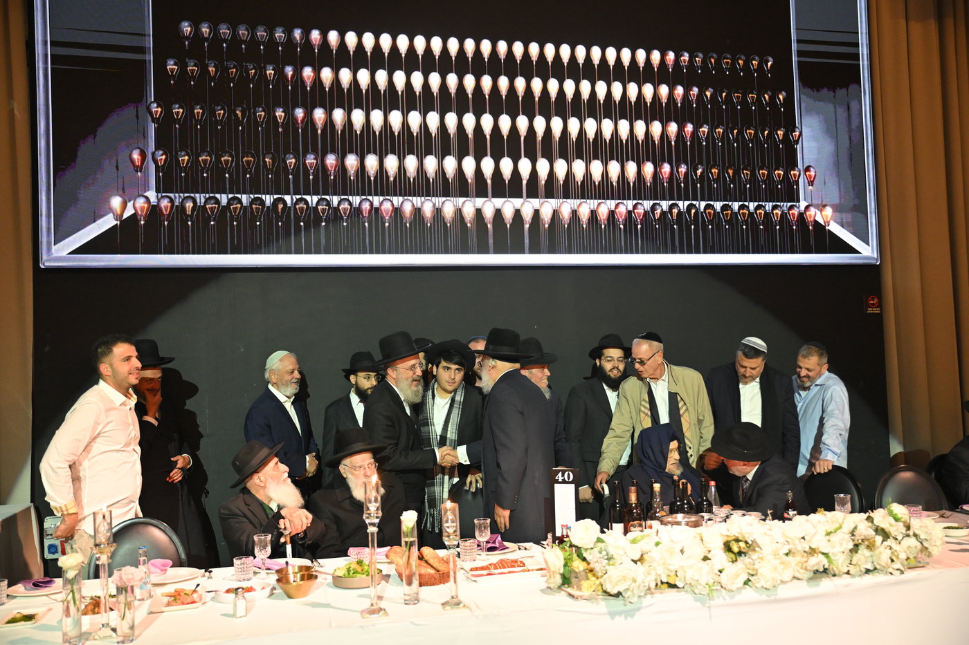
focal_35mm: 34
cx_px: 484
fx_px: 902
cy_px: 322
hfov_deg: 56.5
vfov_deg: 39.4
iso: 2000
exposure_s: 1/200
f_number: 2.8
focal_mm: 33.5
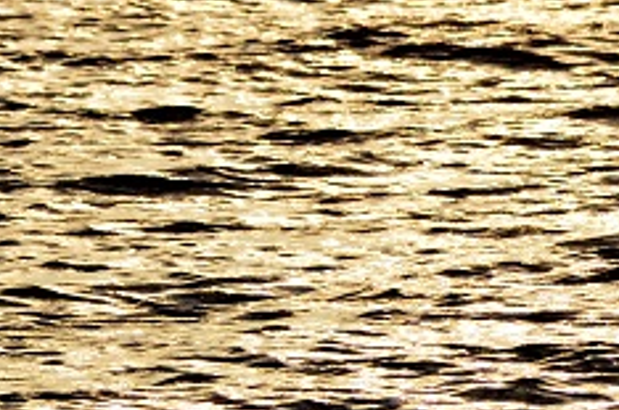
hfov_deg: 3.2
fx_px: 11188
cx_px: 549
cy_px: -255
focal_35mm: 652
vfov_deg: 2.1
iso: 560
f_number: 4.5
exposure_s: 1/8000
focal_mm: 102
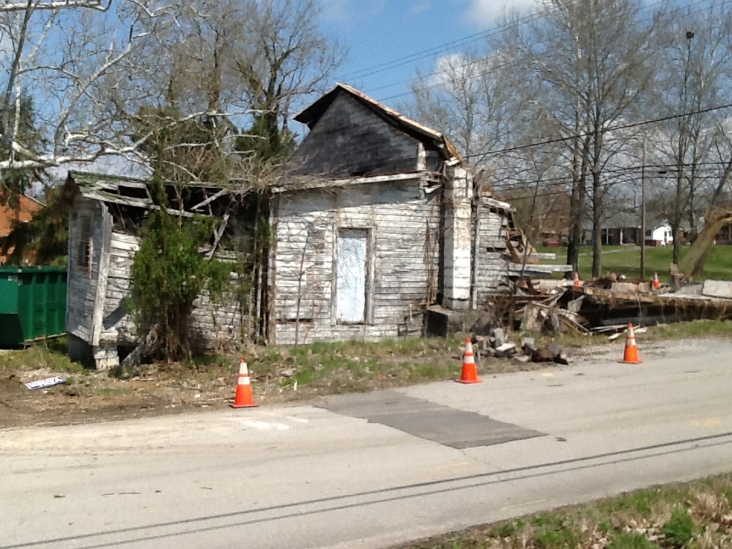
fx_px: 931
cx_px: 366
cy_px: 274
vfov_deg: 32.9
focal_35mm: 44
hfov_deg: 42.9
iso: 40
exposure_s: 1/1912
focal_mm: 2.03
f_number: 2.4
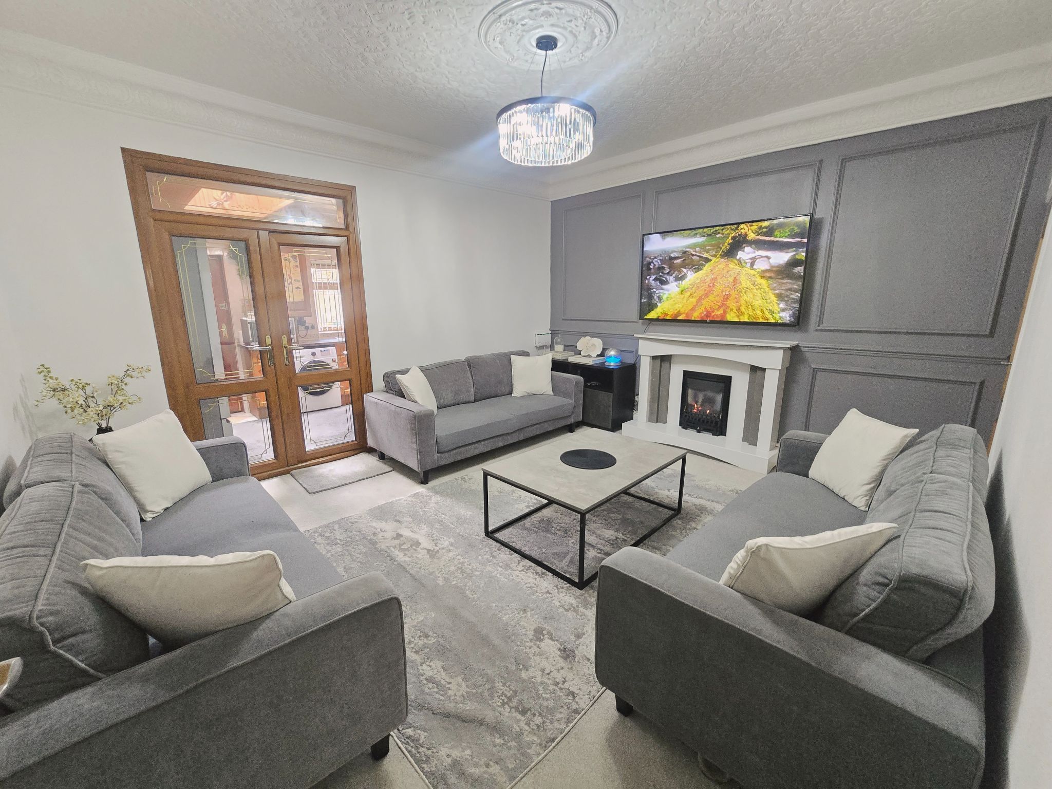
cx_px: 526
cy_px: 394
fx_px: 395
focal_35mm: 13
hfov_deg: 106.2
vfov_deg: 89.9
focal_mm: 2.2
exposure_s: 1/60
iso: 1000
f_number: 2.2
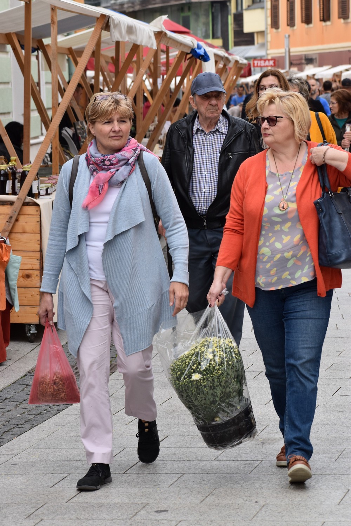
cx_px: 176
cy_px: 263
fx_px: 2084
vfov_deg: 14.4
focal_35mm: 142
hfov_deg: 9.6
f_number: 8
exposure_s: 1/250
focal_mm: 95
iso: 250
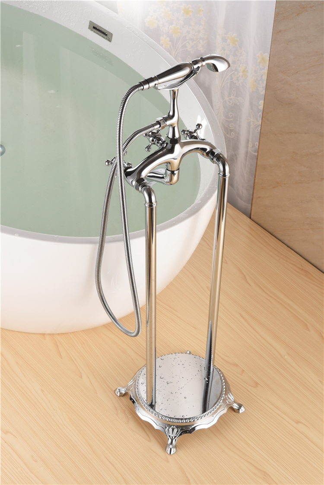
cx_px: 162
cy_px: 242
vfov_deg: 33.4
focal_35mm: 60
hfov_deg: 22.6
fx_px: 809
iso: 100
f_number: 10
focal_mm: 60
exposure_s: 1/160
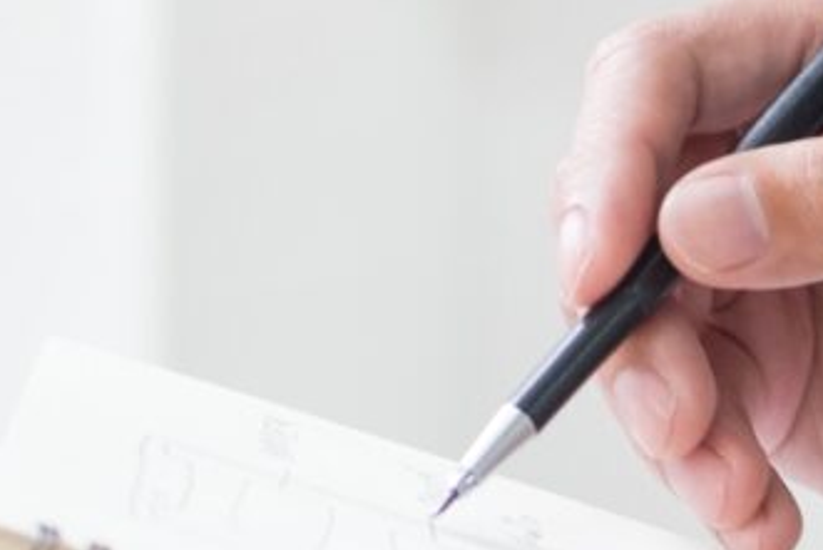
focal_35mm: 307
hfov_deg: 6.7
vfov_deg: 4.4
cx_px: 139
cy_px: 1033
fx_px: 7021
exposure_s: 1/100
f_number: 2
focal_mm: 35
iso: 320
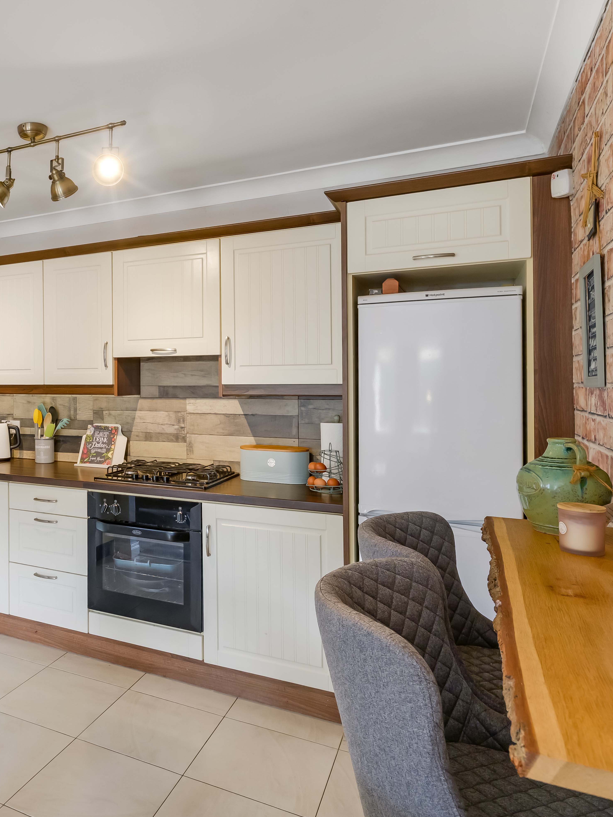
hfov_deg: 50.6
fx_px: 590
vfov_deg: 69.4
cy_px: 409
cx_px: 100
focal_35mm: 25
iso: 640
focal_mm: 17
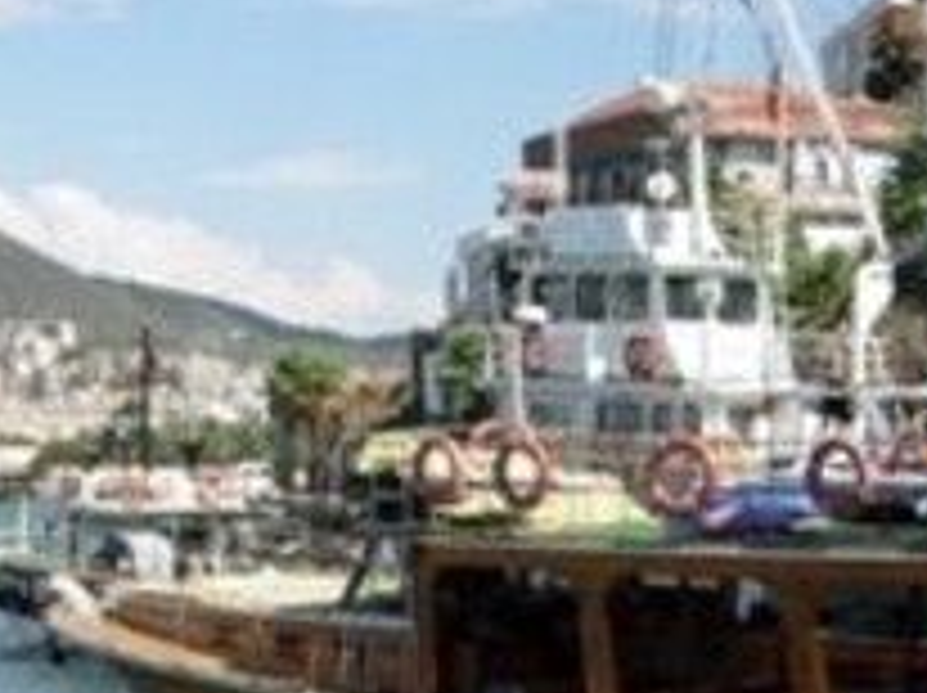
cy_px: 410
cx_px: 328
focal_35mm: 105
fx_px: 2809
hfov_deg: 18.7
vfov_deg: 14.1
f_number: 6.1
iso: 50
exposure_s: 1/332
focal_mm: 7.5
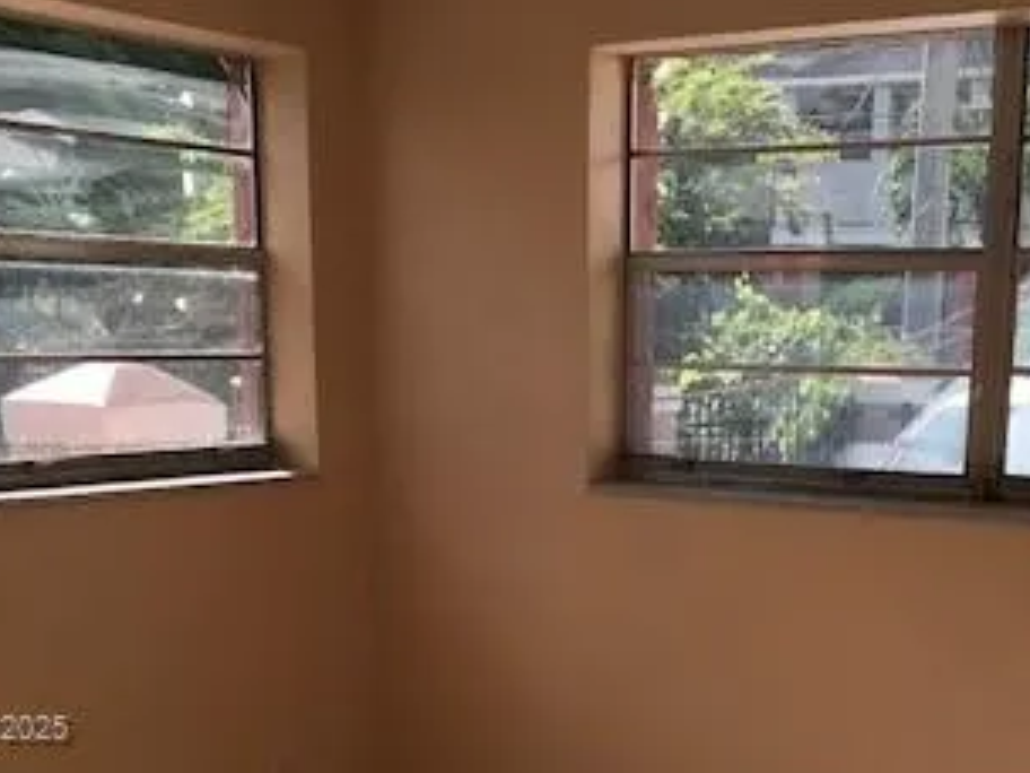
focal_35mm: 59
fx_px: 1756
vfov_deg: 24.0
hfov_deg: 32.4
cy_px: 732
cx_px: 684
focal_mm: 3.99
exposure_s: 1/643
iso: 20
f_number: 1.8
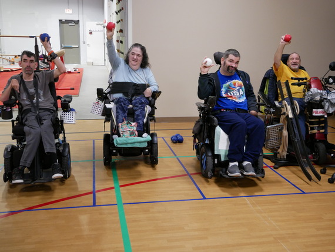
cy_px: 126
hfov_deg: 46.8
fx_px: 387
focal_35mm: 40
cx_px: 168
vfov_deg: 36.0
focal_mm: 20
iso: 1600
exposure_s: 1/60
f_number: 4.1
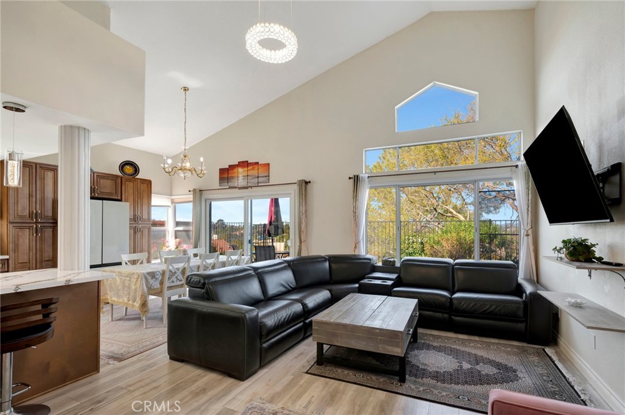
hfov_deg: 95.1
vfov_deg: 71.9
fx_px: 286
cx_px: 312
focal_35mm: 16
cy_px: 208
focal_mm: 16.5
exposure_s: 1/50
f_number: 8
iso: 400
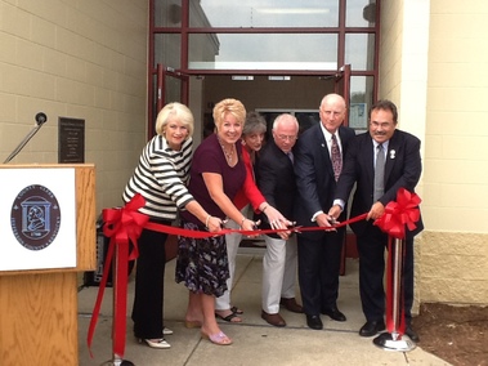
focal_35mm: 44
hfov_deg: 43.0
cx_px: 244
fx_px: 620
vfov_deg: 32.9
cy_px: 183
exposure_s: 1/330
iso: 40
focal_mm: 2.03
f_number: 2.4
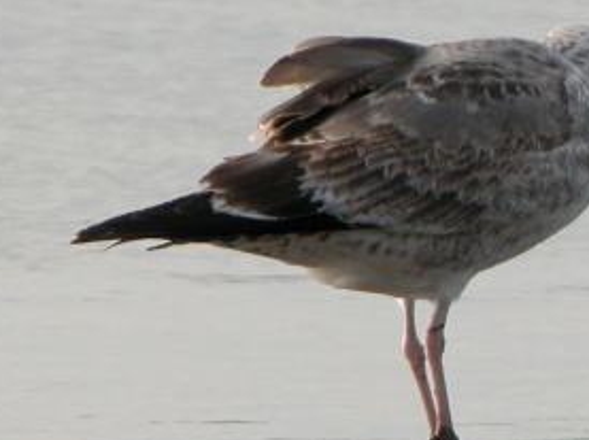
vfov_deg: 3.1
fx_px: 8140
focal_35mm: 479
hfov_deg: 4.1
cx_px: 461
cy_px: 174
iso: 100
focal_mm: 71.2
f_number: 5.3
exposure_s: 1/500
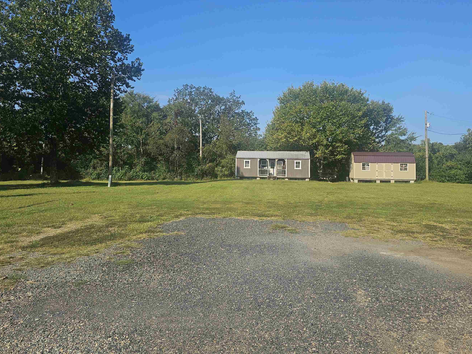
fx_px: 368
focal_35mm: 27
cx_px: 244
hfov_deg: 65.3
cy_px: 152
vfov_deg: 51.2
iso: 32
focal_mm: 6.3
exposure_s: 1/2000
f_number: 1.7
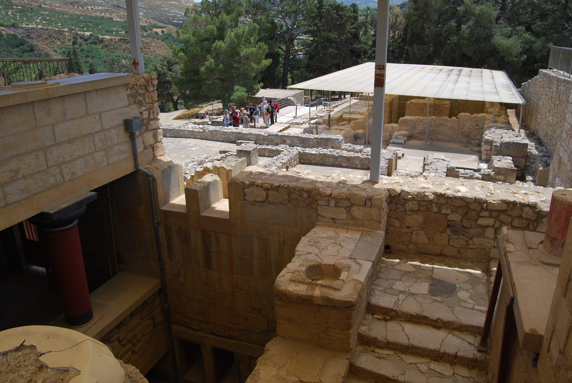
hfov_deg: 67.3
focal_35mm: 27
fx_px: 430
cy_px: 192
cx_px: 286
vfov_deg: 48.0
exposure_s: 1/250
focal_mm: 18
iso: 200
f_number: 10
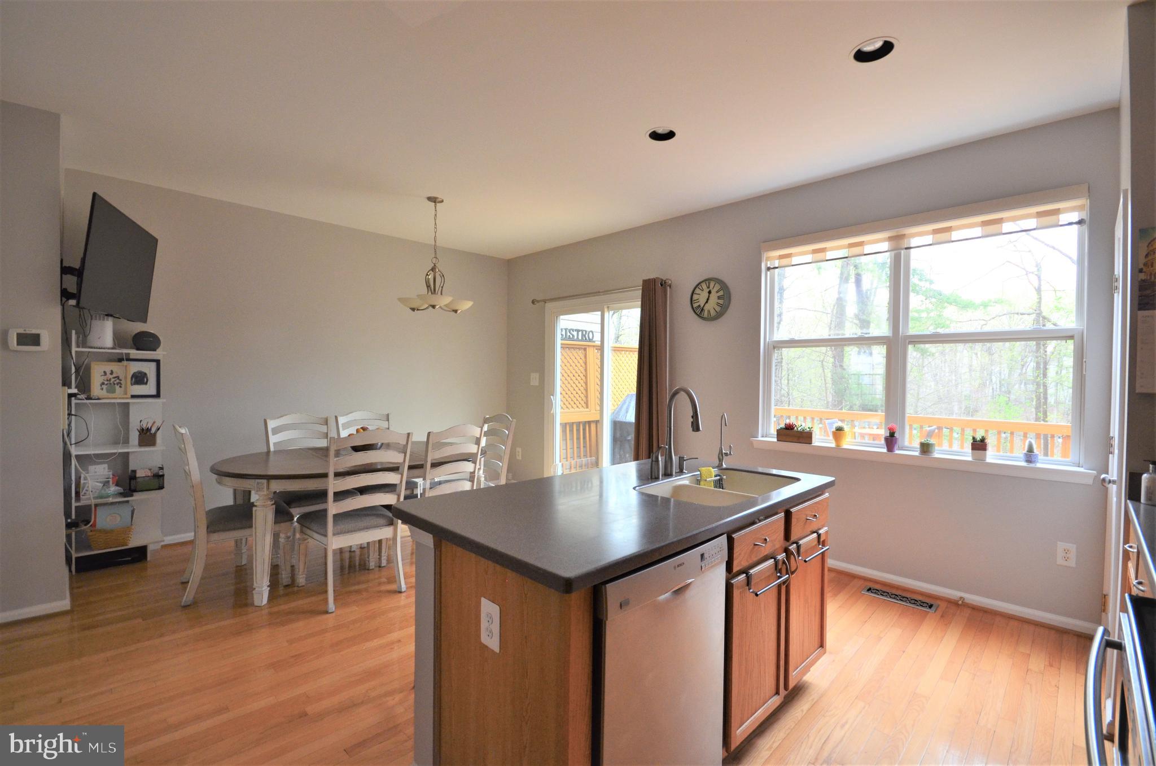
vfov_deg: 77.1
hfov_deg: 100.5
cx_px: 578
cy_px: 383
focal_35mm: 15
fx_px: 481
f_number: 7.1
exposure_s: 1/40
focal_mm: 10
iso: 800
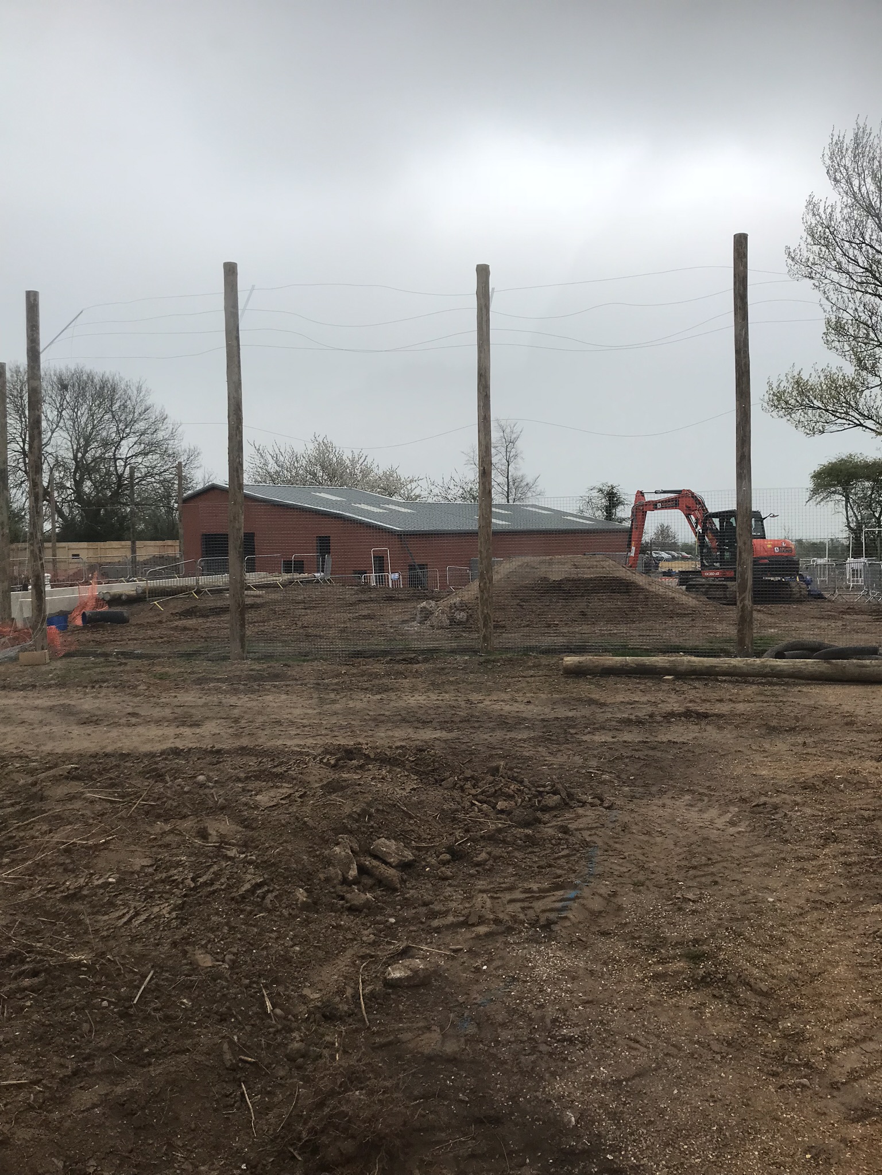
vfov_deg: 63.4
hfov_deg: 49.7
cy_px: 588
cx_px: 441
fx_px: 951
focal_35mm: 28
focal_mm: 3.99
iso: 20
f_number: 1.8
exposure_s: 1/2283
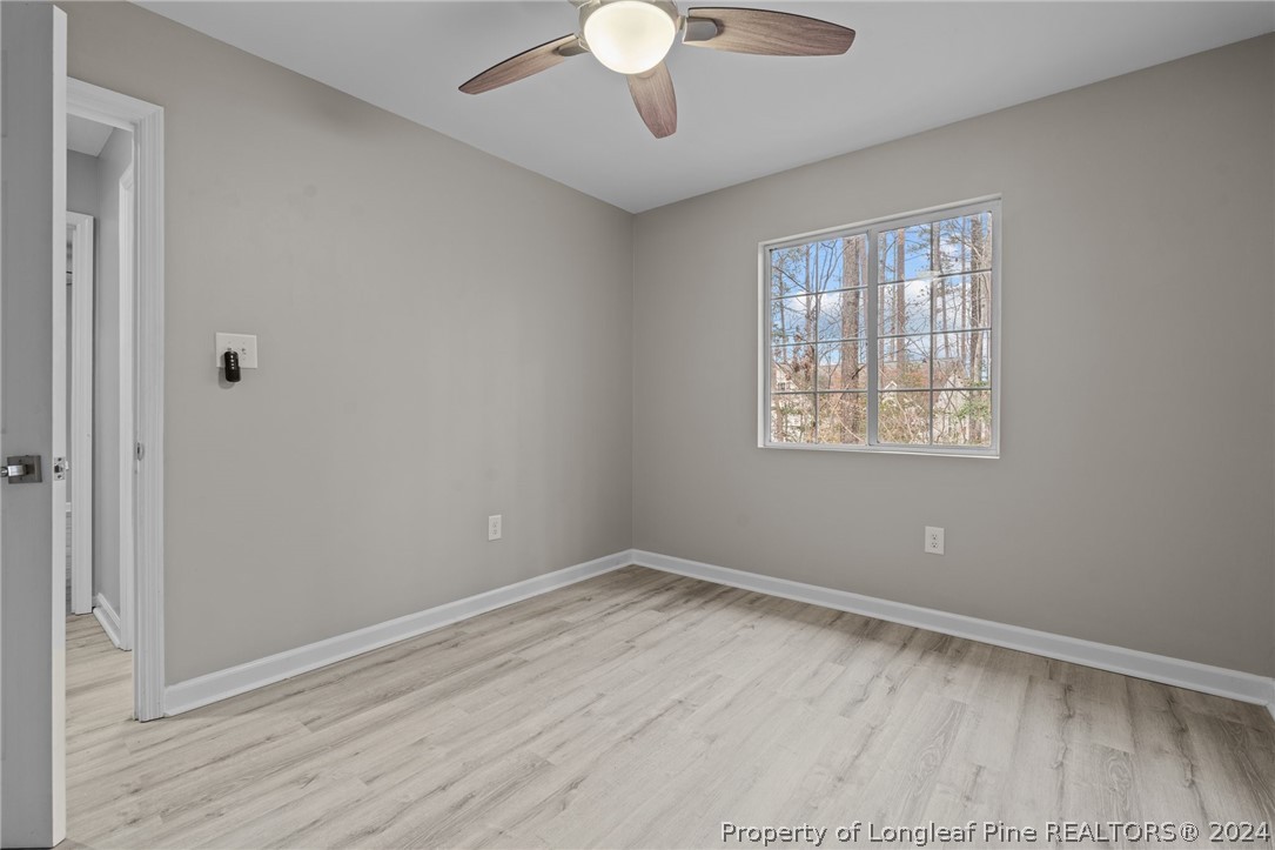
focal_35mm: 16
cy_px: 425
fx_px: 584
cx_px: 638
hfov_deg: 95.0
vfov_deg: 72.0
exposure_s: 1.6
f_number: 8
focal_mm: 16.5
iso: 320
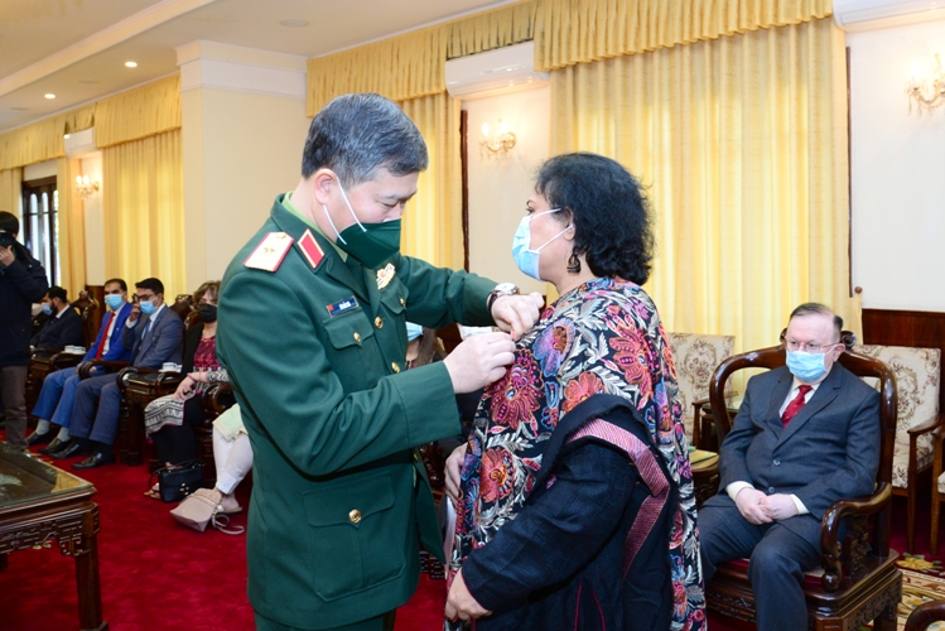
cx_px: 472
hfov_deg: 73.7
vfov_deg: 53.2
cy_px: 316
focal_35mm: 24
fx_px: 630
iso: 1600
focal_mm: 24
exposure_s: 1/80
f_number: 6.3
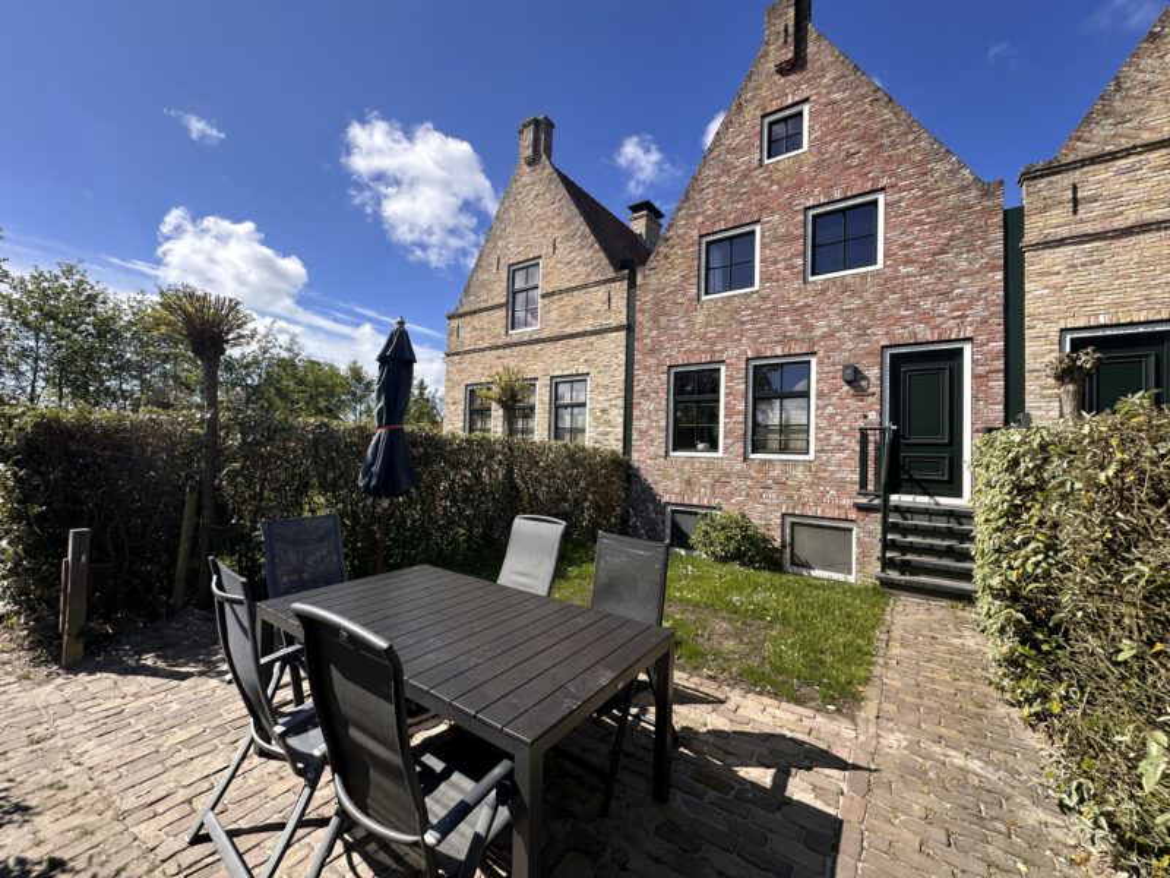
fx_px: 473
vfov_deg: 85.7
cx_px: 585
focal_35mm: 14
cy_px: 439
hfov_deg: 102.1
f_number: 2.2
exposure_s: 1/1595
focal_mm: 2.22
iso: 40
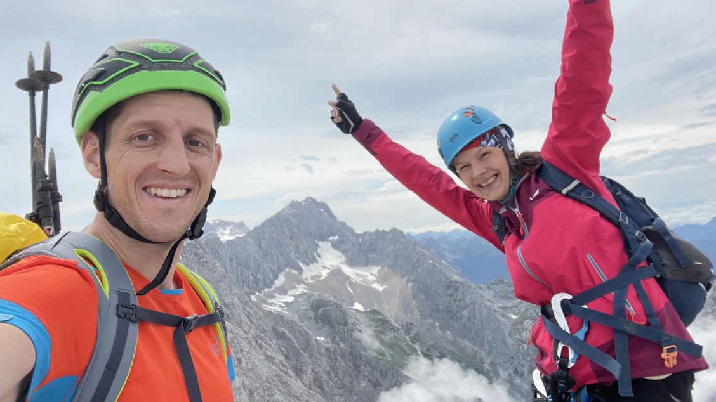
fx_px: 494
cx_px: 369
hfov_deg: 71.9
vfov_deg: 43.9
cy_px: 144
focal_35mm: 26
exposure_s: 1/1418
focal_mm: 2.71
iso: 25
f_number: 2.2
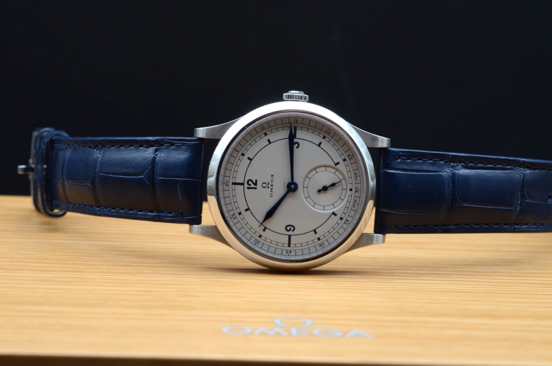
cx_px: 276
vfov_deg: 15.1
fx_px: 1377
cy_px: 183
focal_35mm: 90
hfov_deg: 22.7
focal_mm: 60
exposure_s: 1/40
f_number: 10
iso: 500
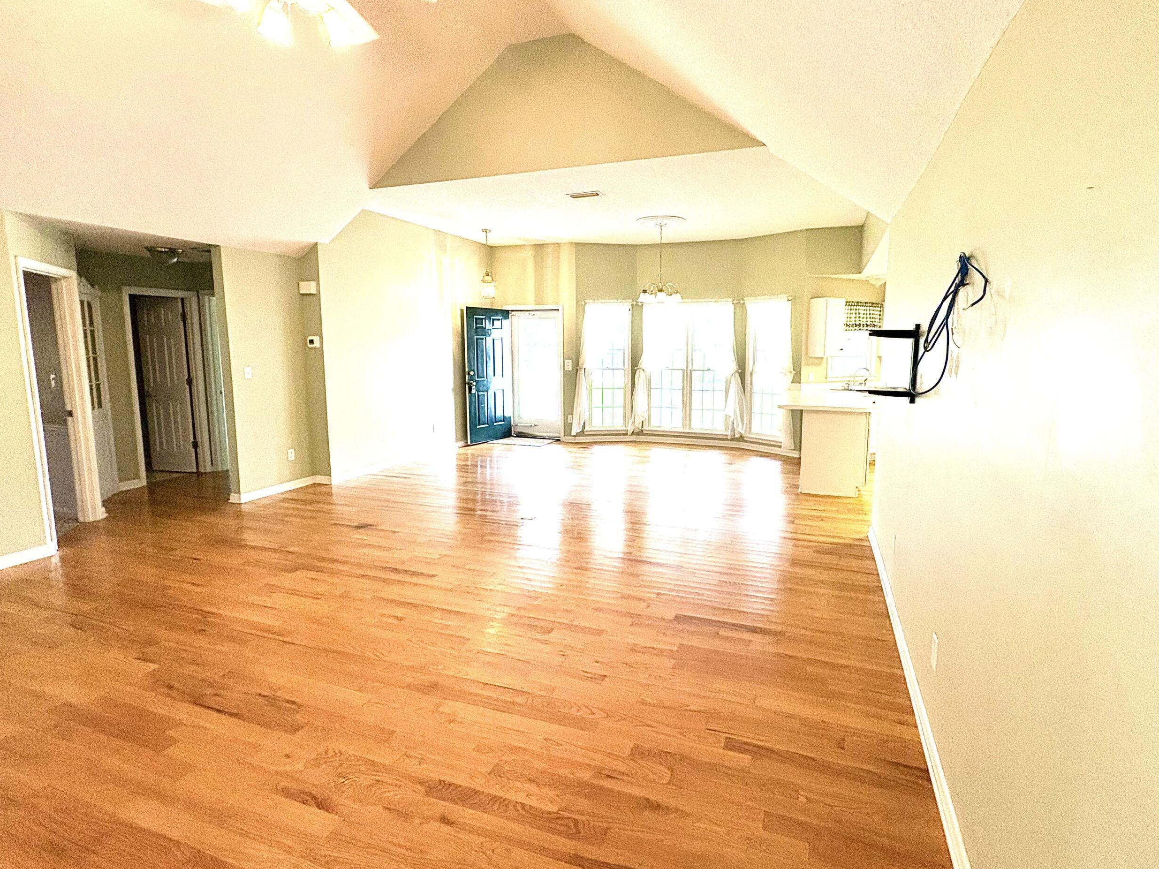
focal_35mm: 17
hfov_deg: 90.8
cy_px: 410
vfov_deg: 74.7
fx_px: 569
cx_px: 630
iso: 320
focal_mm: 2.22
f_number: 2.2
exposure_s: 1/120
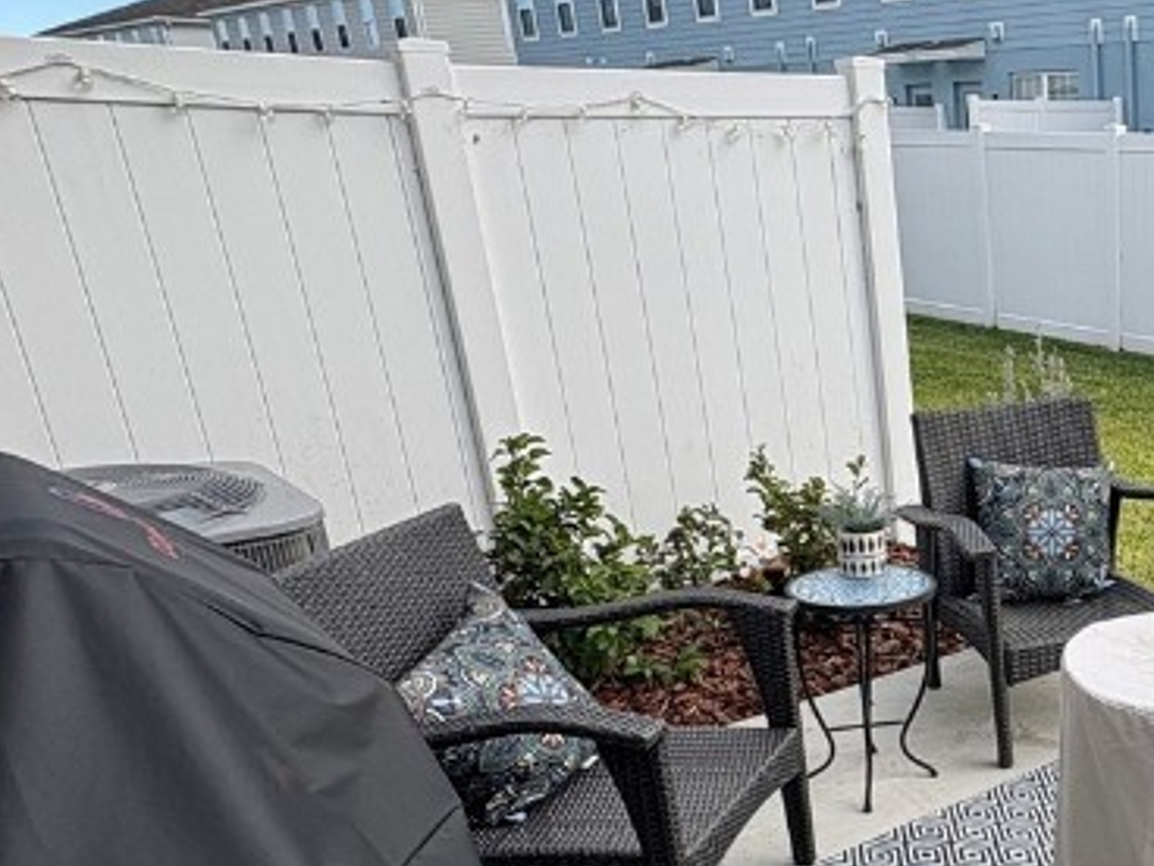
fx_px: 1300
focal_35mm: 39
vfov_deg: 36.2
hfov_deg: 40.1
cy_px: 618
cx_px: 1229
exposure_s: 1/771
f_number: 2.2
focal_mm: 2.22
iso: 40
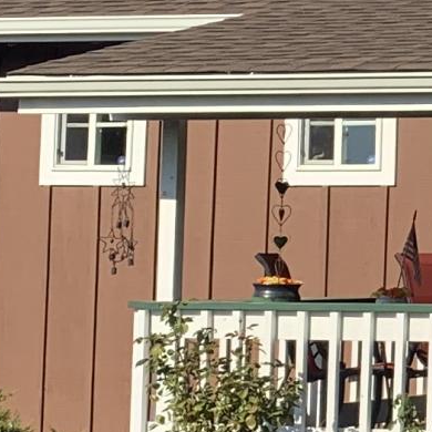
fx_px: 2499
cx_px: 974
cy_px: 143
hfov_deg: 9.1
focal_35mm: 177
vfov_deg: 9.9
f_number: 1.8
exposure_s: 1/1661
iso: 25
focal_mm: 4.25
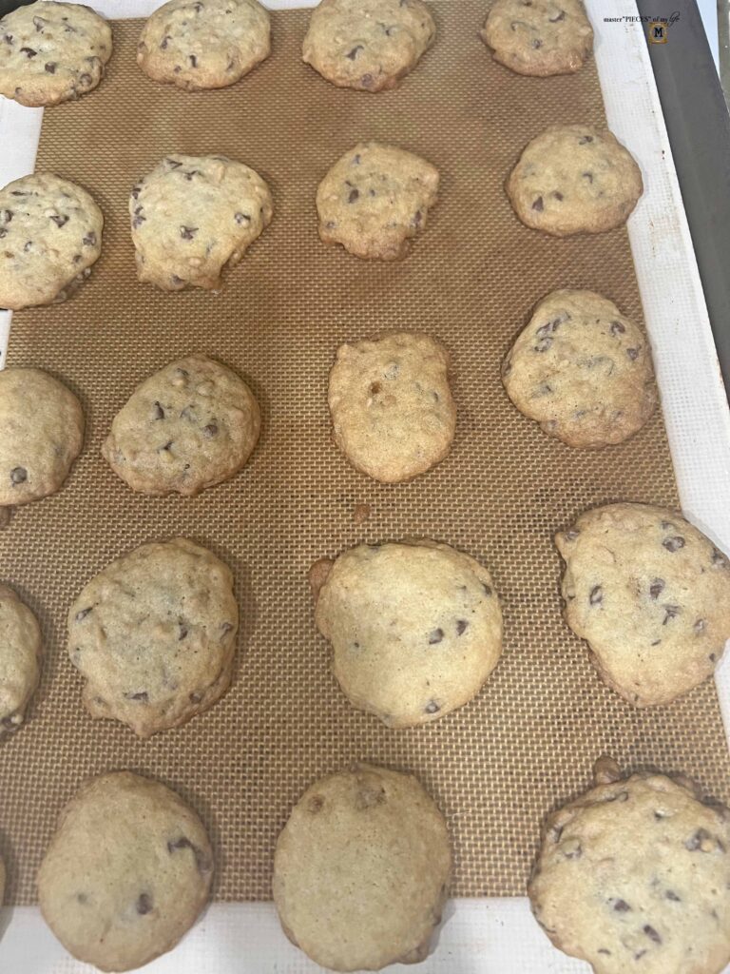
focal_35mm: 26
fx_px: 731
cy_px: 487
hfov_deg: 53.1
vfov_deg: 67.3
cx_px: 365
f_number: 1.5
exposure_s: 1/60
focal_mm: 5.7
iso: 250
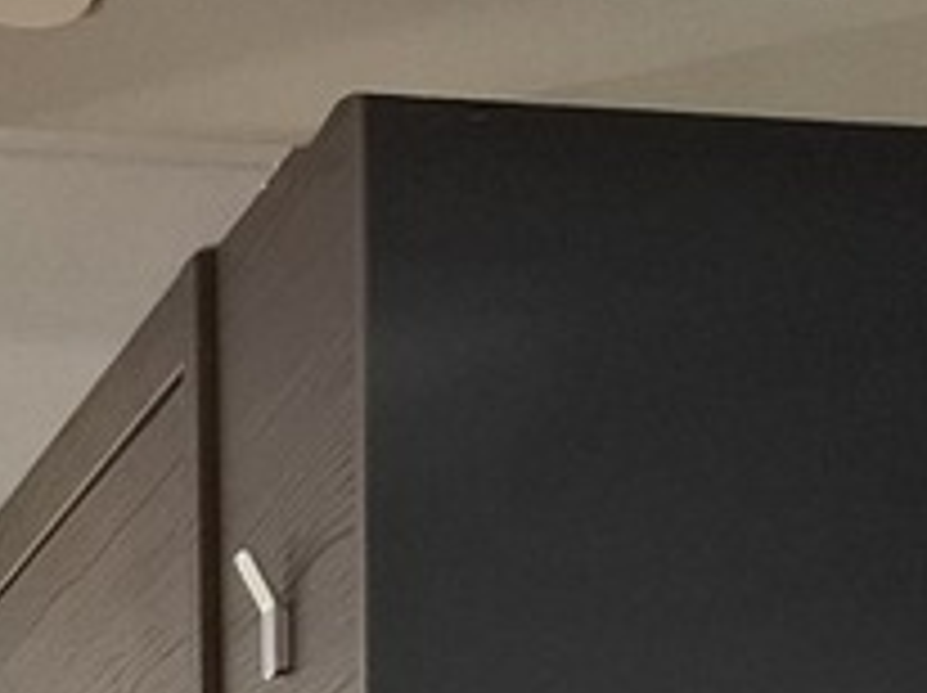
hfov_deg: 12.2
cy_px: 2259
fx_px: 4306
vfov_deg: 7.7
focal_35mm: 161
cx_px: 63
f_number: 1.8
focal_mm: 5.54
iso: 250
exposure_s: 1/50
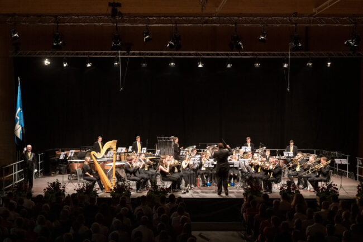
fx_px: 605
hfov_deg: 33.4
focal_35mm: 60
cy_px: 121
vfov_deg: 22.6
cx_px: 182
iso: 4000
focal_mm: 60
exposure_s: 1/125
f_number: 8
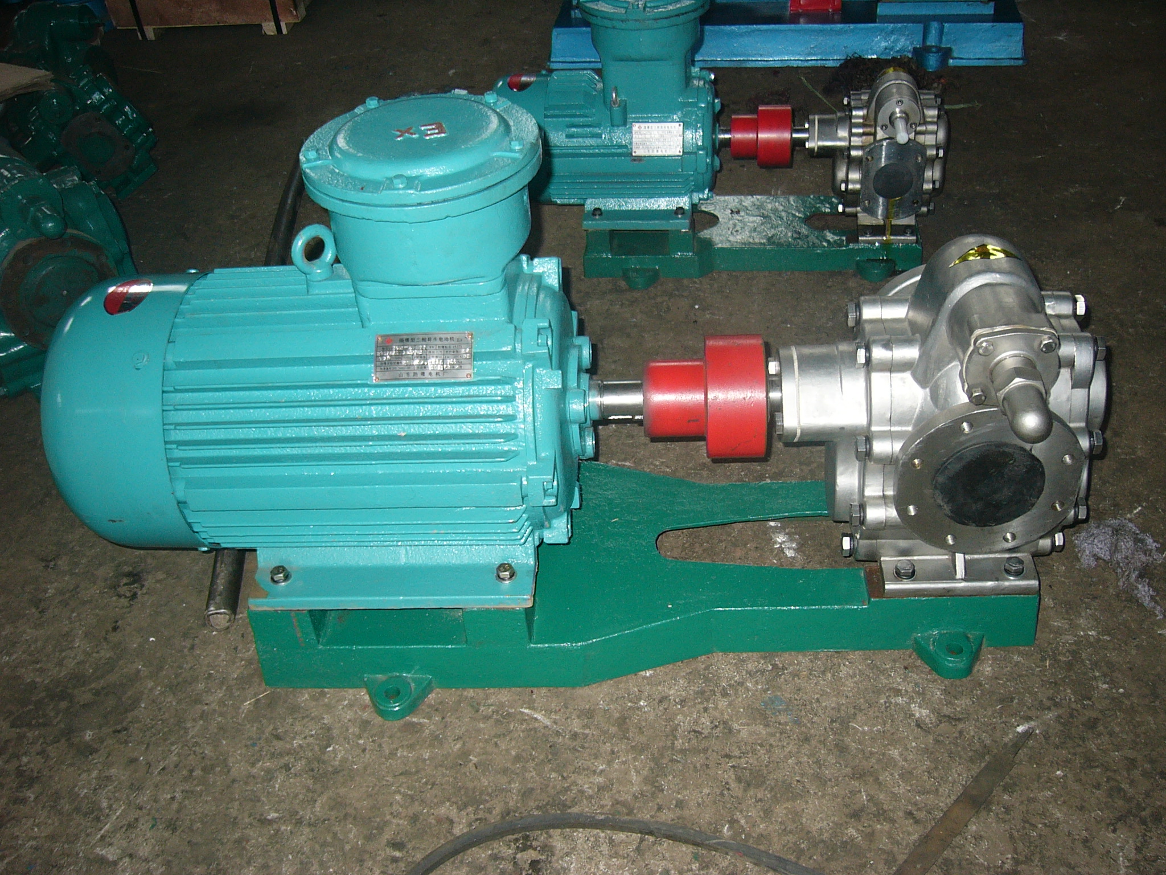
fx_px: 1179
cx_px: 583
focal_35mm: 35
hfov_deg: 52.6
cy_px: 438
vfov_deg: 40.7
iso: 100
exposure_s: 1/60
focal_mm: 5.8
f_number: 2.8
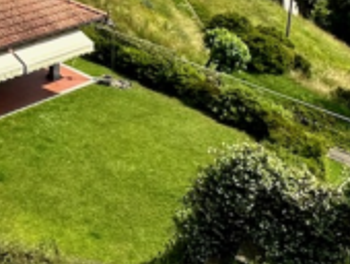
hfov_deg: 37.9
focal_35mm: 48
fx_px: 486
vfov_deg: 27.2
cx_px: 60
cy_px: -41
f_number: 2.2
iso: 50
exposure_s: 1/1618
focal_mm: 2.22
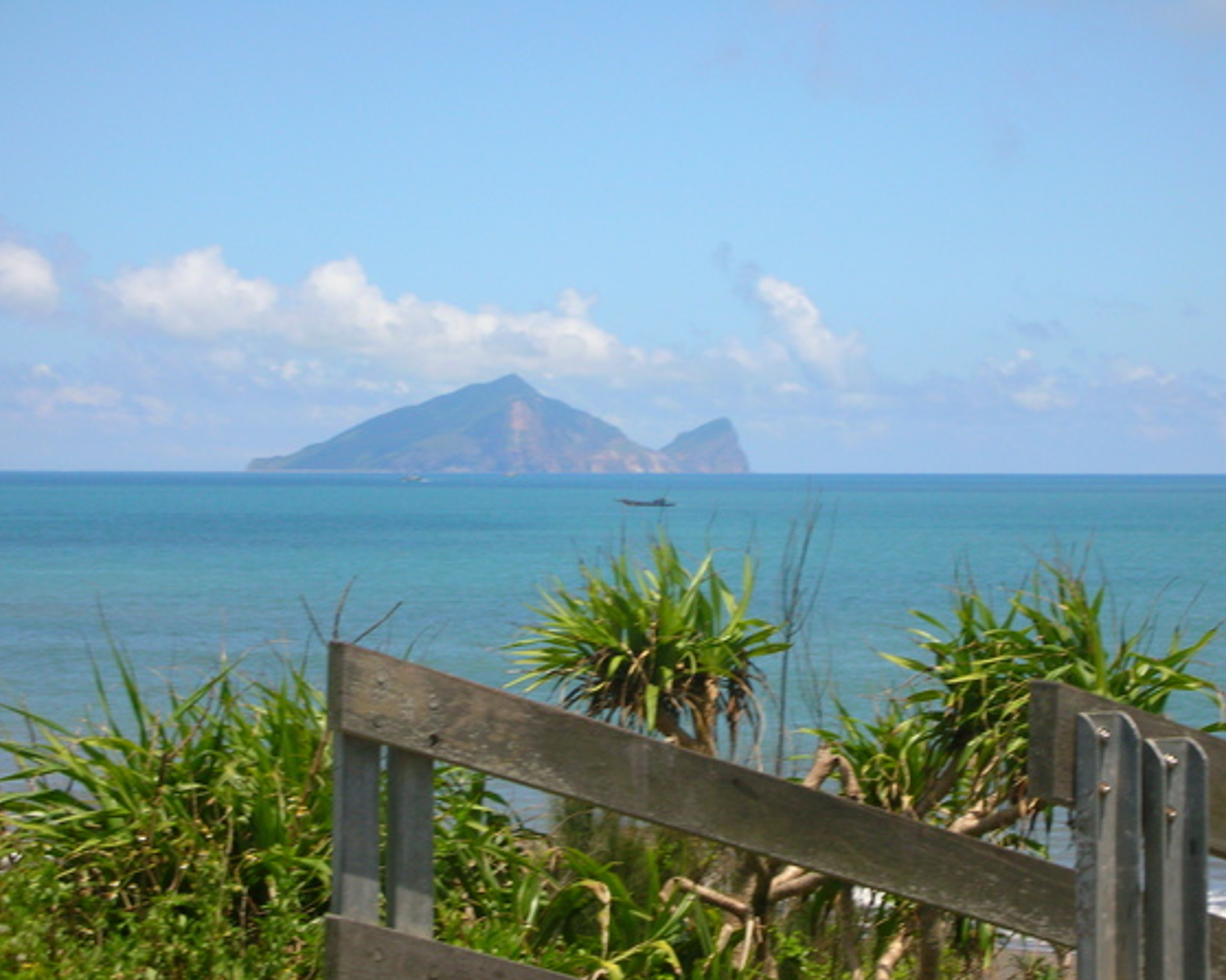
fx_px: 3991
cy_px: 491
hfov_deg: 17.5
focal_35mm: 110
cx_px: 625
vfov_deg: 14.0
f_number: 15.1
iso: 50
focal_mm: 17.4
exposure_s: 1/56.7
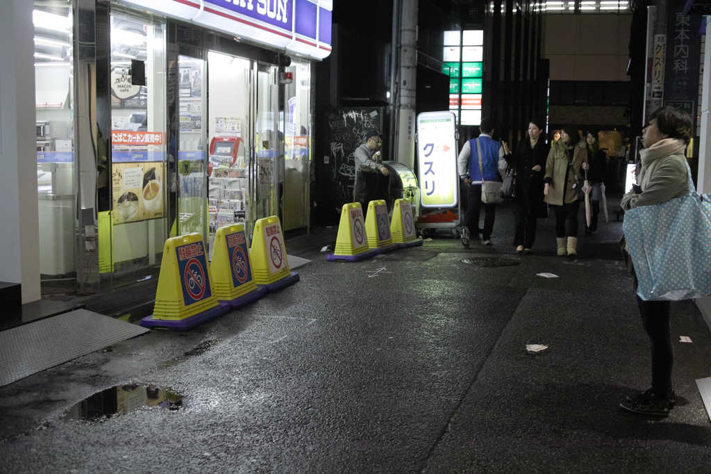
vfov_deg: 32.6
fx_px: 809
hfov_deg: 47.4
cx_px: 356
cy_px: 237
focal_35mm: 41
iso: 800
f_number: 2.8
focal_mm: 24.2
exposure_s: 1/100
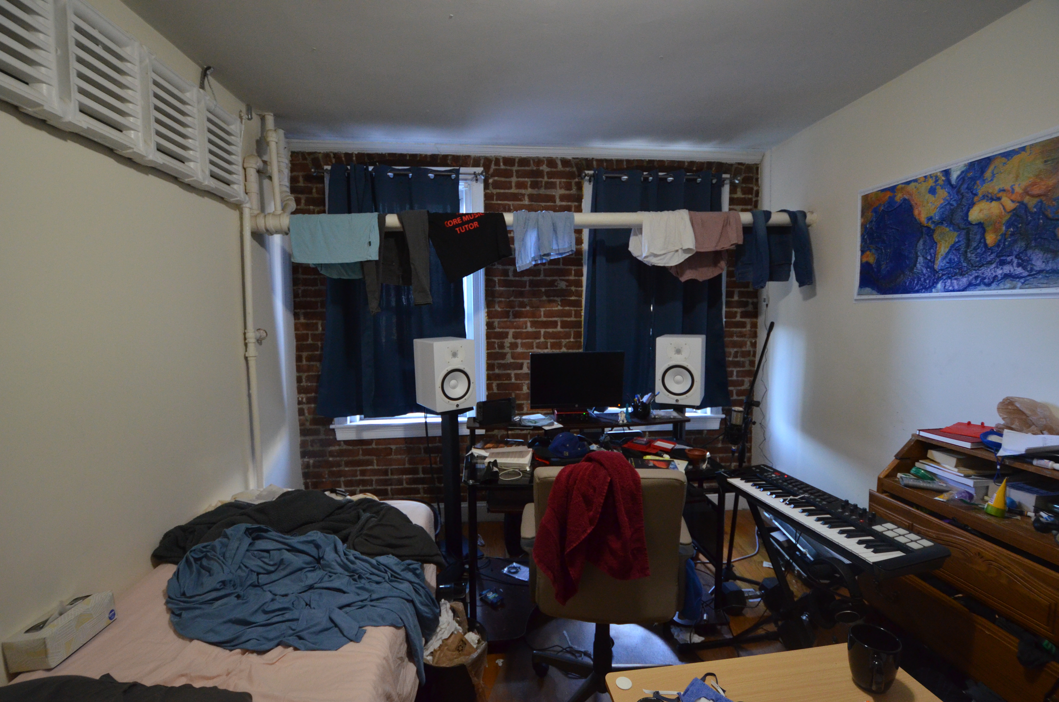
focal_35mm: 15
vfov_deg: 77.1
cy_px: 351
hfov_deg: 100.5
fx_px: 440
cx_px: 530
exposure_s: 1/50
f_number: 3.5
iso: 2000
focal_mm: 10
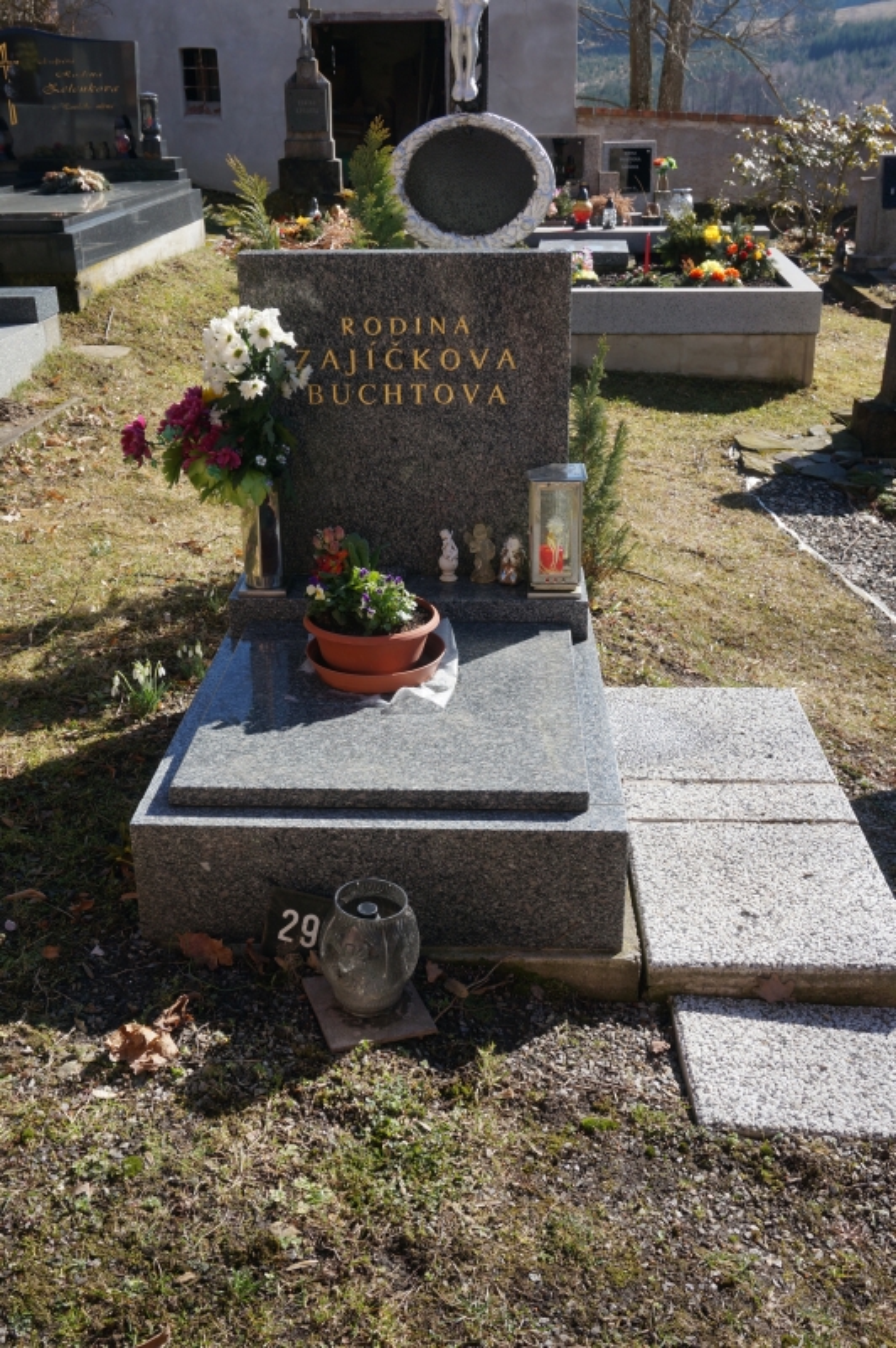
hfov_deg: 36.8
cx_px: 448
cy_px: 674
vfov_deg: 53.2
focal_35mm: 36
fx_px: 1346
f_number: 8
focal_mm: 24
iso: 100
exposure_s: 1/125
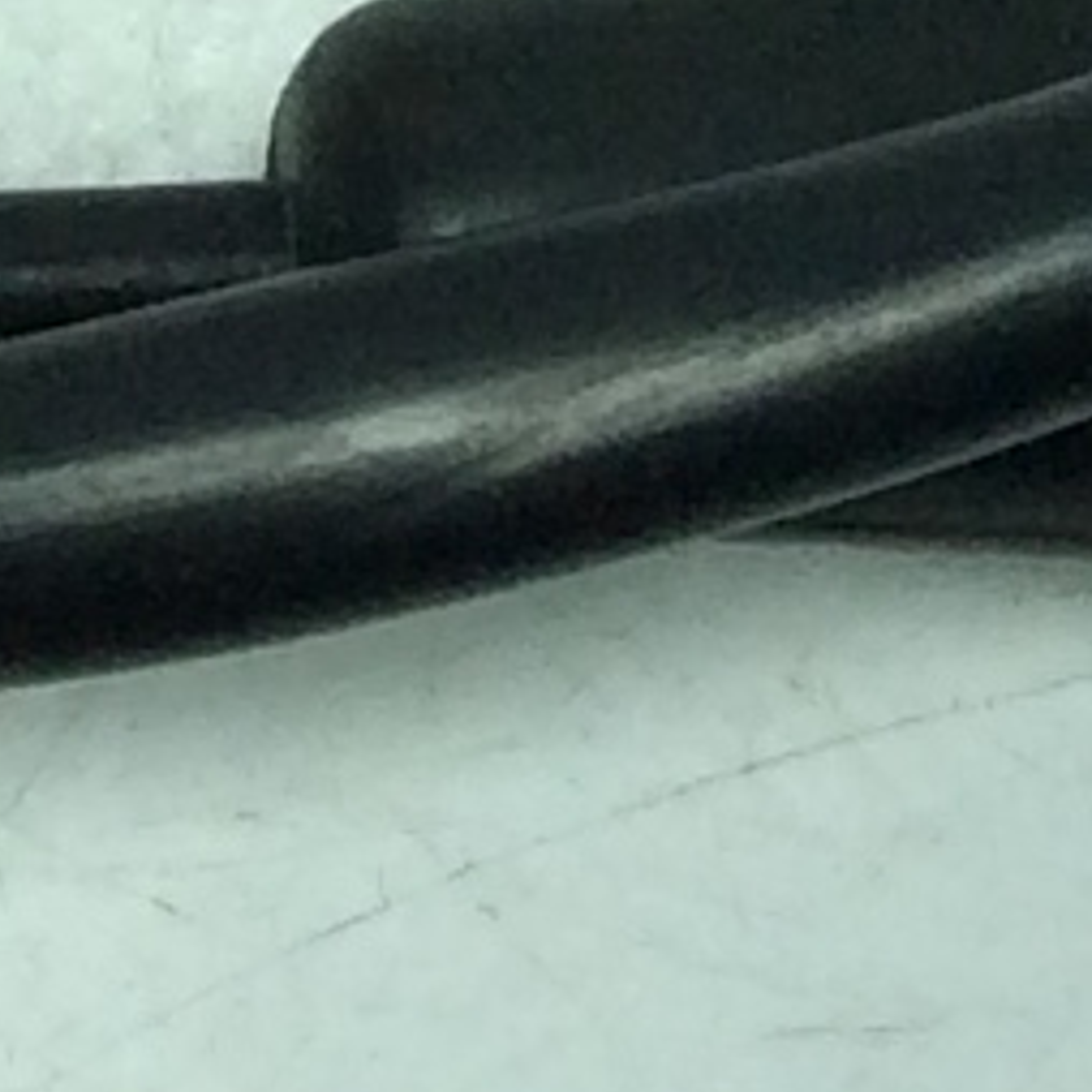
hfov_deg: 6.1
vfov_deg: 5.5
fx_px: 10279
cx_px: 413
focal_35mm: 288
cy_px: -2936
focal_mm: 3.3
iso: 32
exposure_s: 1/545
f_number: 2.4
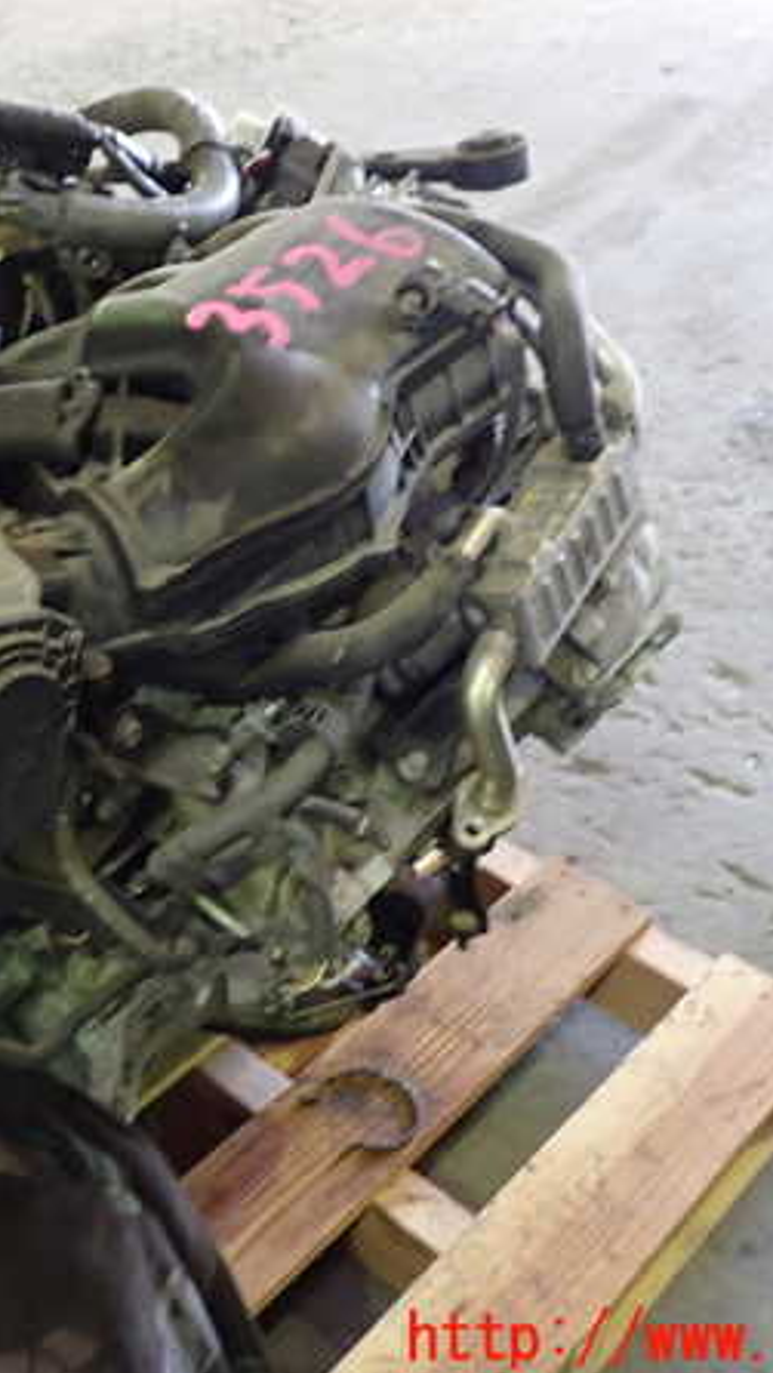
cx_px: 179
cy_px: 686
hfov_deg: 26.7
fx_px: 1603
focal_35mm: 44
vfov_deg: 46.4
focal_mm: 5.4
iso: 640
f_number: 2.3
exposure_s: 1/30
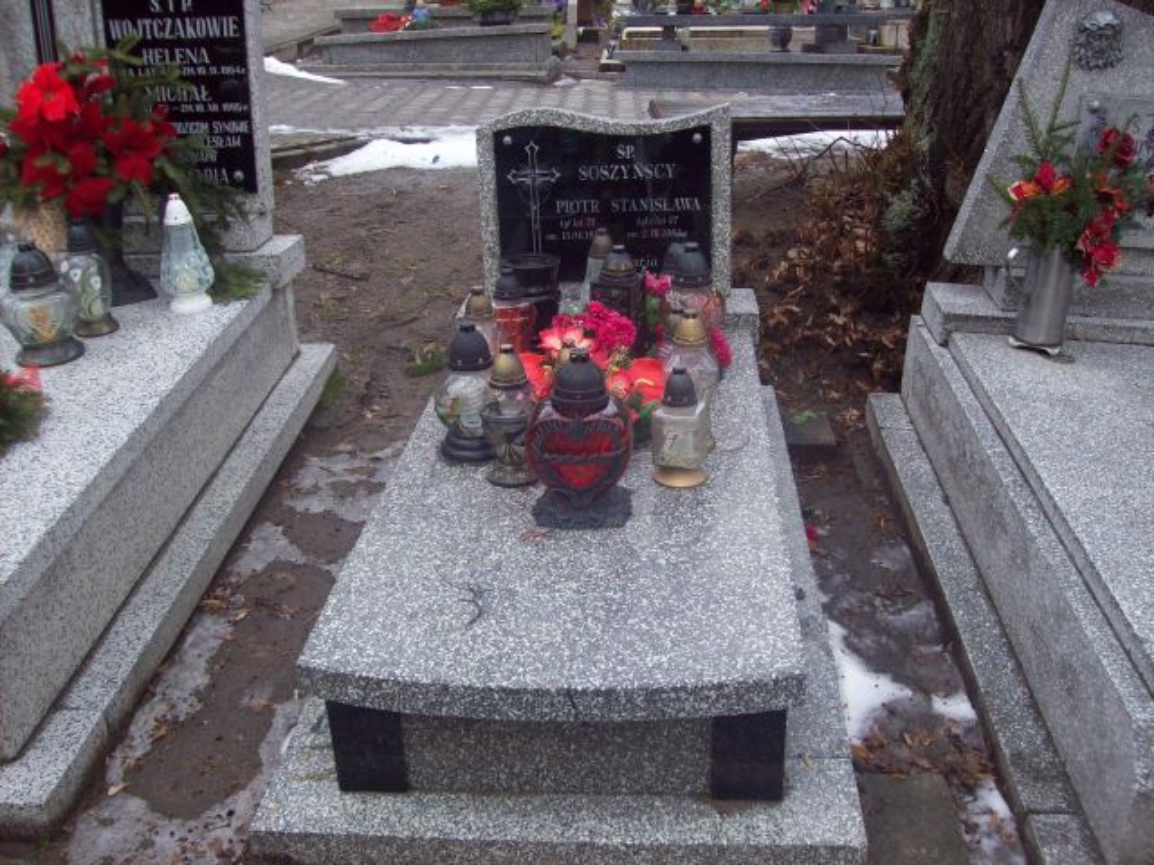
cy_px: 432
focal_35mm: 36
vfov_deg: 39.7
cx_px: 577
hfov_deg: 51.4
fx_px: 1200
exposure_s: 1/108
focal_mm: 6
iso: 80
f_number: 2.7
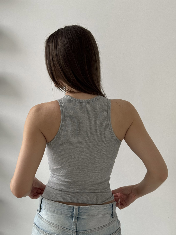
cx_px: 88
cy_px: 118
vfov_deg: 39.7
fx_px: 325
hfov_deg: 30.3
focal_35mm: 48
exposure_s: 1/145
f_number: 1.78
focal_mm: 6.76
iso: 50
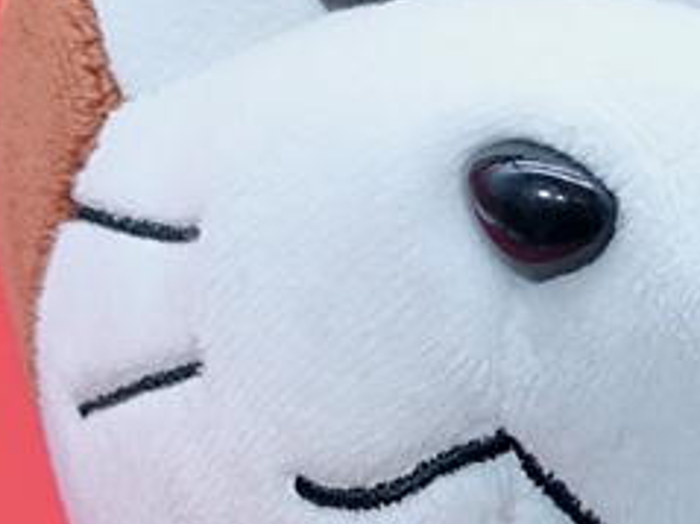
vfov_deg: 6.9
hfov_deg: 9.3
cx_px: 844
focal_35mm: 210
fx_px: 4244
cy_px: 946
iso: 800
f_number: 1.65
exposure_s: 1/100
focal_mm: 6.14
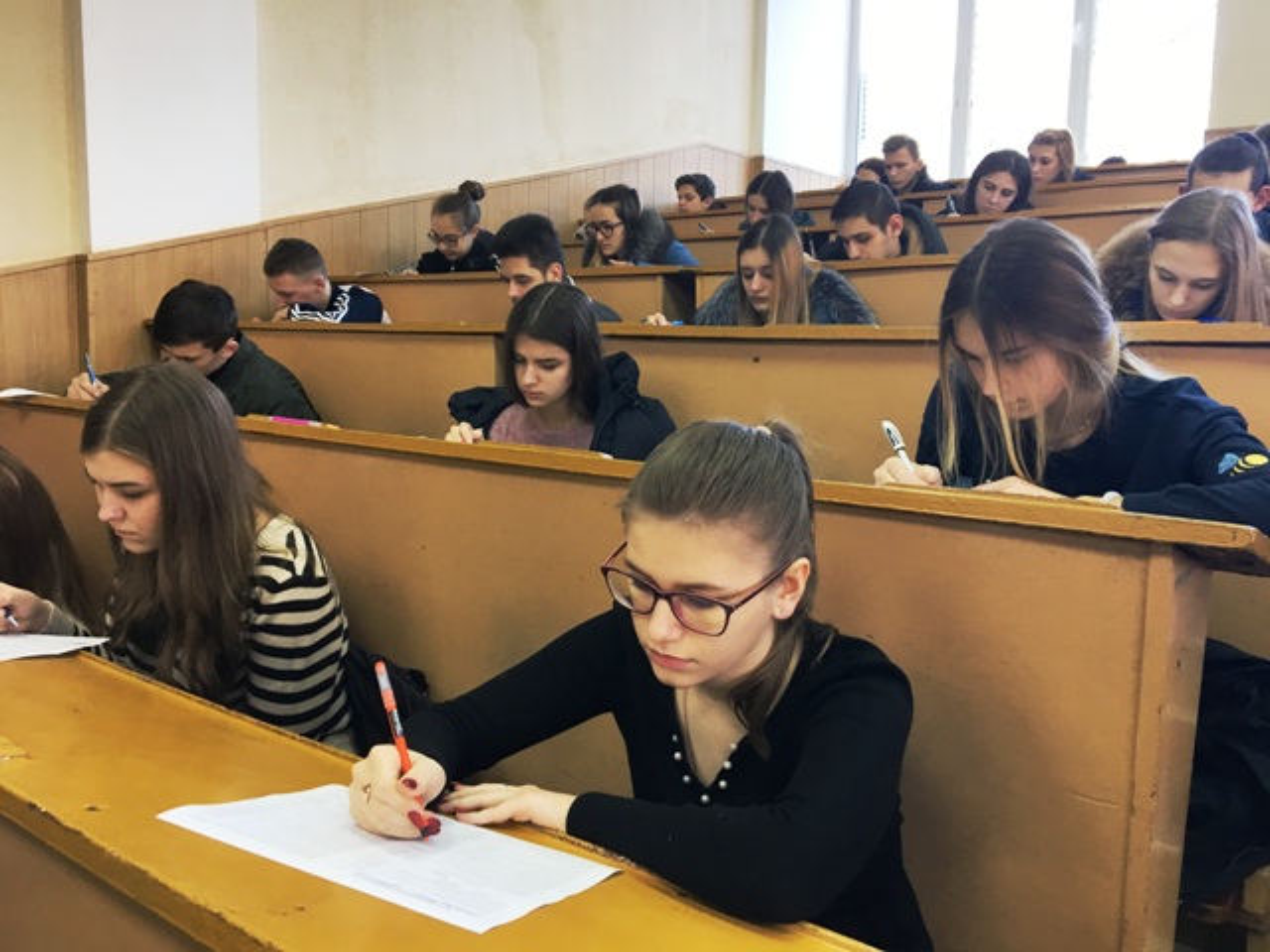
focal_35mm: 29
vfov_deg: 48.2
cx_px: 635
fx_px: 1064
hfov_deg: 61.7
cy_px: 476
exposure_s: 1/33
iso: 40
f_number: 2.2
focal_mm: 4.15
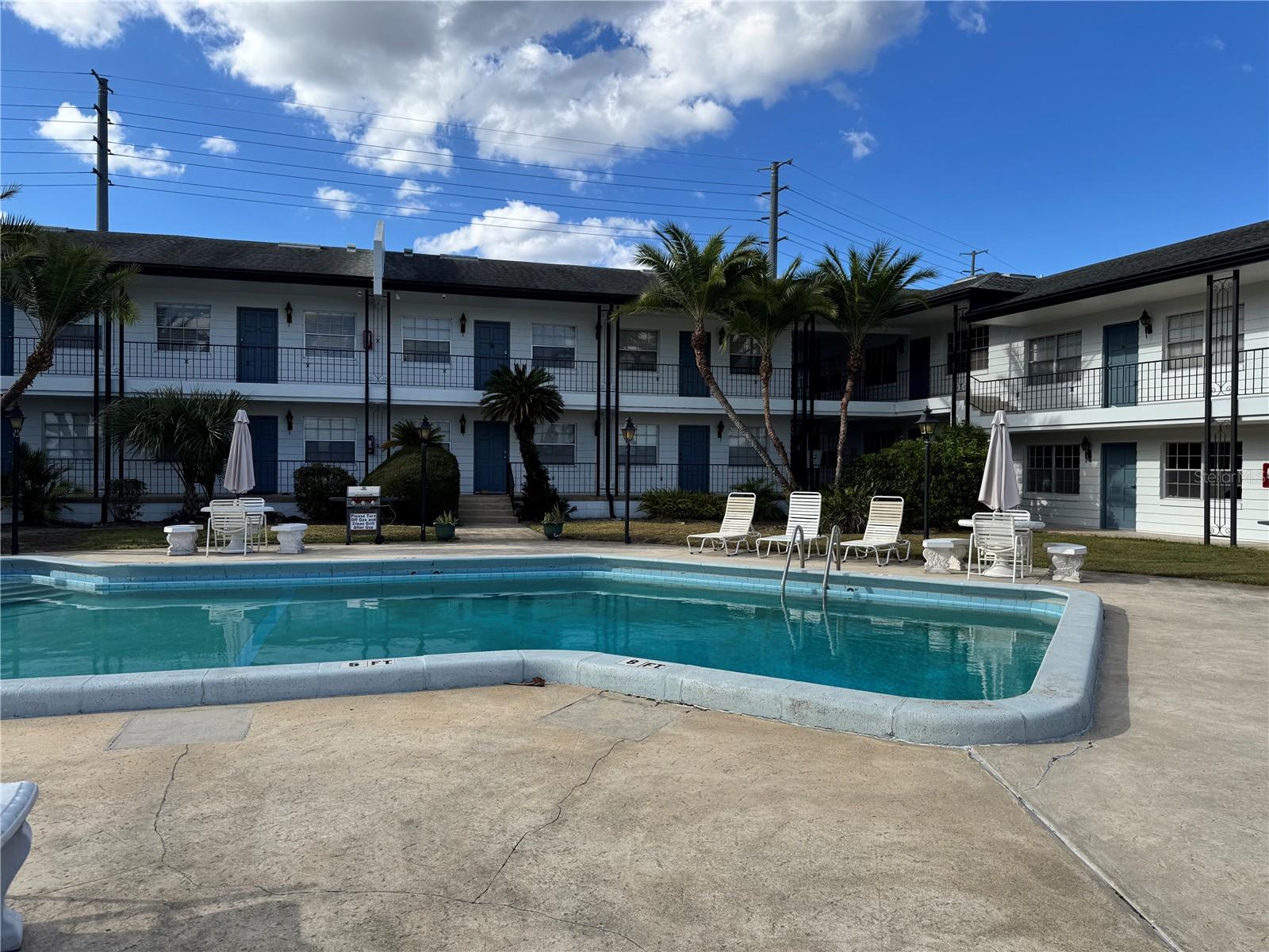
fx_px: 880
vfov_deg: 56.8
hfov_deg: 71.6
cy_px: 476
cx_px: 634
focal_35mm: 24
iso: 80
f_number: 1.78
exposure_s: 1/4608
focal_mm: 6.76
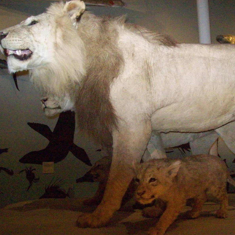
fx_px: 330
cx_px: 149
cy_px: 118
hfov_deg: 38.9
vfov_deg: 39.2
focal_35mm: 43
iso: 800
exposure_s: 1/128
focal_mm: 6
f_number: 2.7
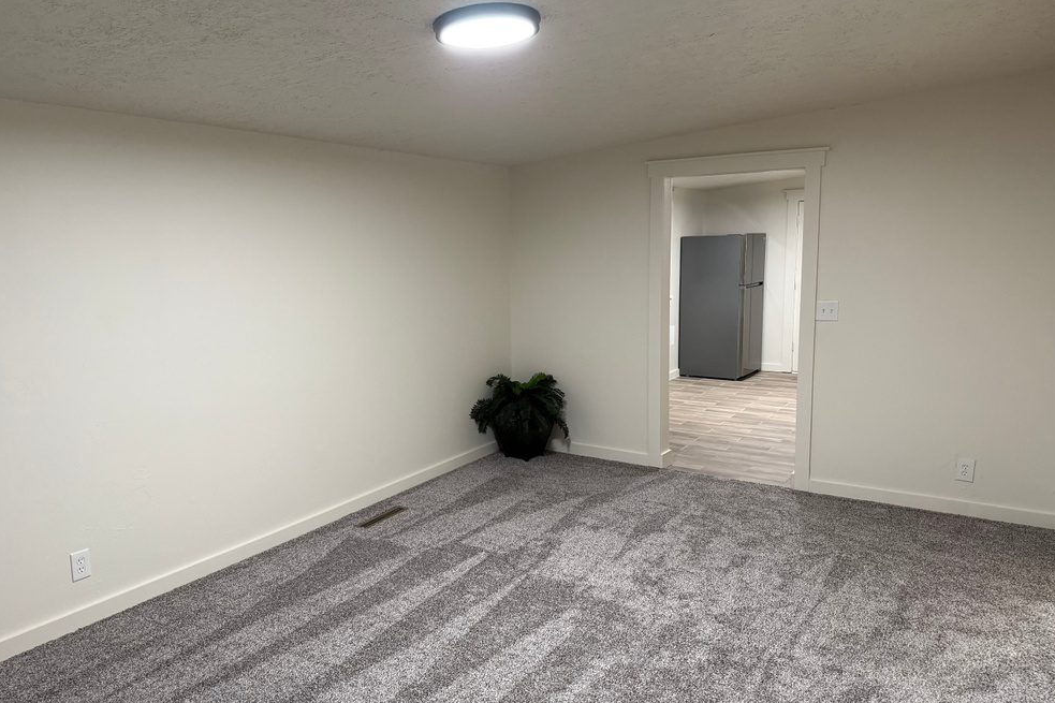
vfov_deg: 49.5
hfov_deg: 69.4
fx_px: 762
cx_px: 512
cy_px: 358
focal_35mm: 26
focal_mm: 6.76
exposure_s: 1/60
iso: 320
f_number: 1.78
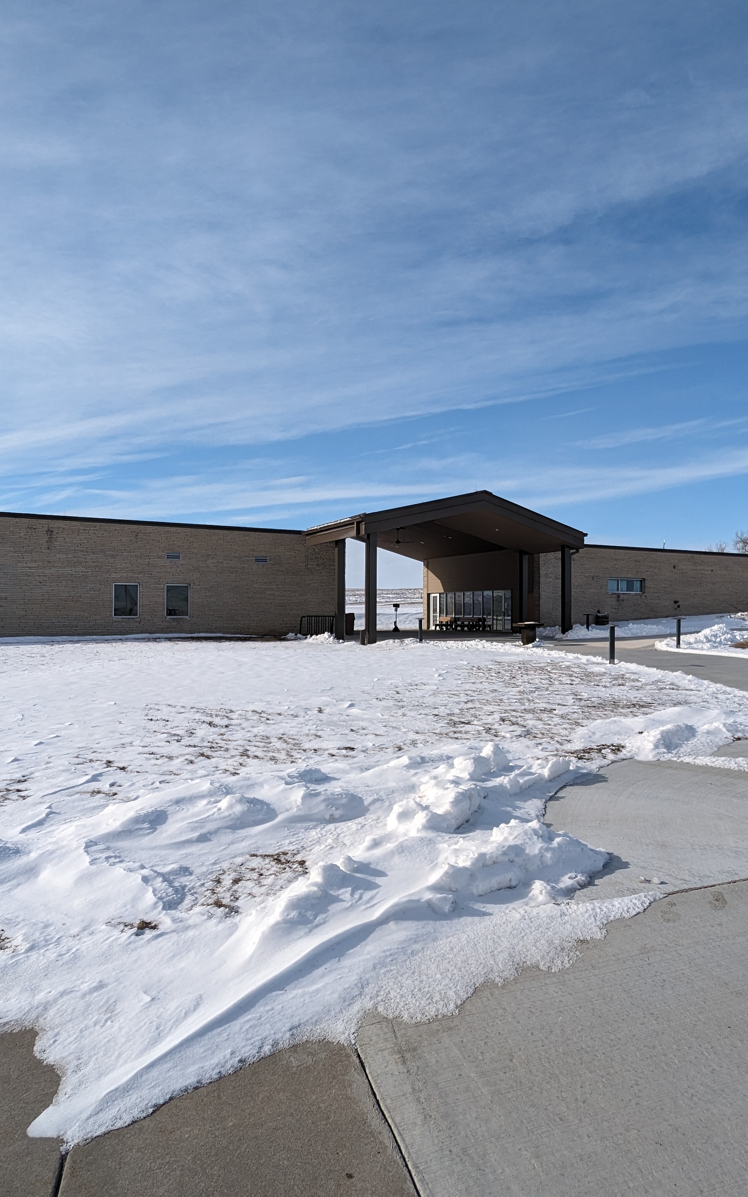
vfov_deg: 77.2
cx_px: 448
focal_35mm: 23
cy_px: 605
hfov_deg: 52.6
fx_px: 750
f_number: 2.2
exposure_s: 1/2915
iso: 55
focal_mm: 2.35
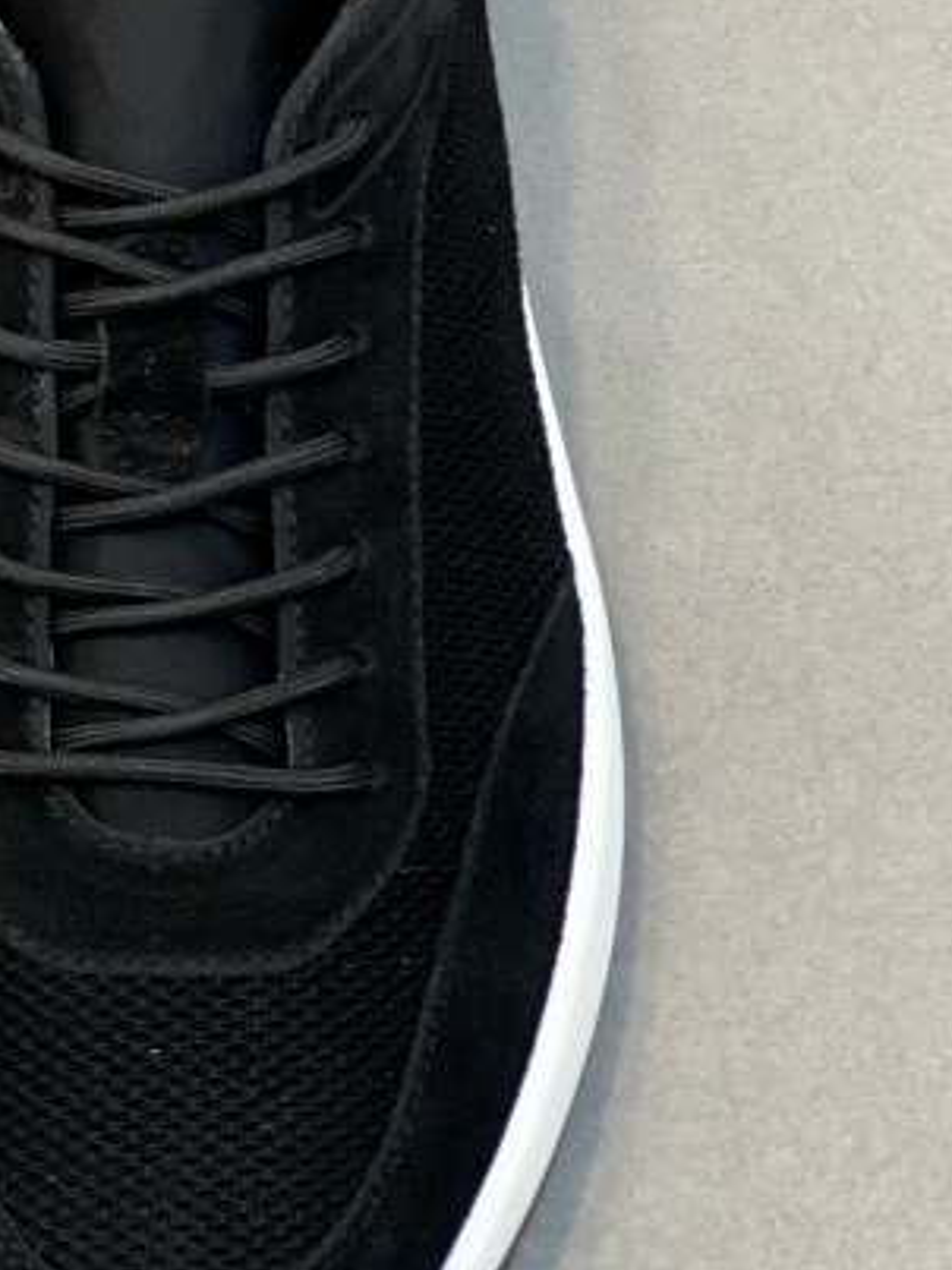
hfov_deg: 7.9
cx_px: -397
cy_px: 517
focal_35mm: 186
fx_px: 6824
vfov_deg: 10.6
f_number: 2
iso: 200
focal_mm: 6
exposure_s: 1/100
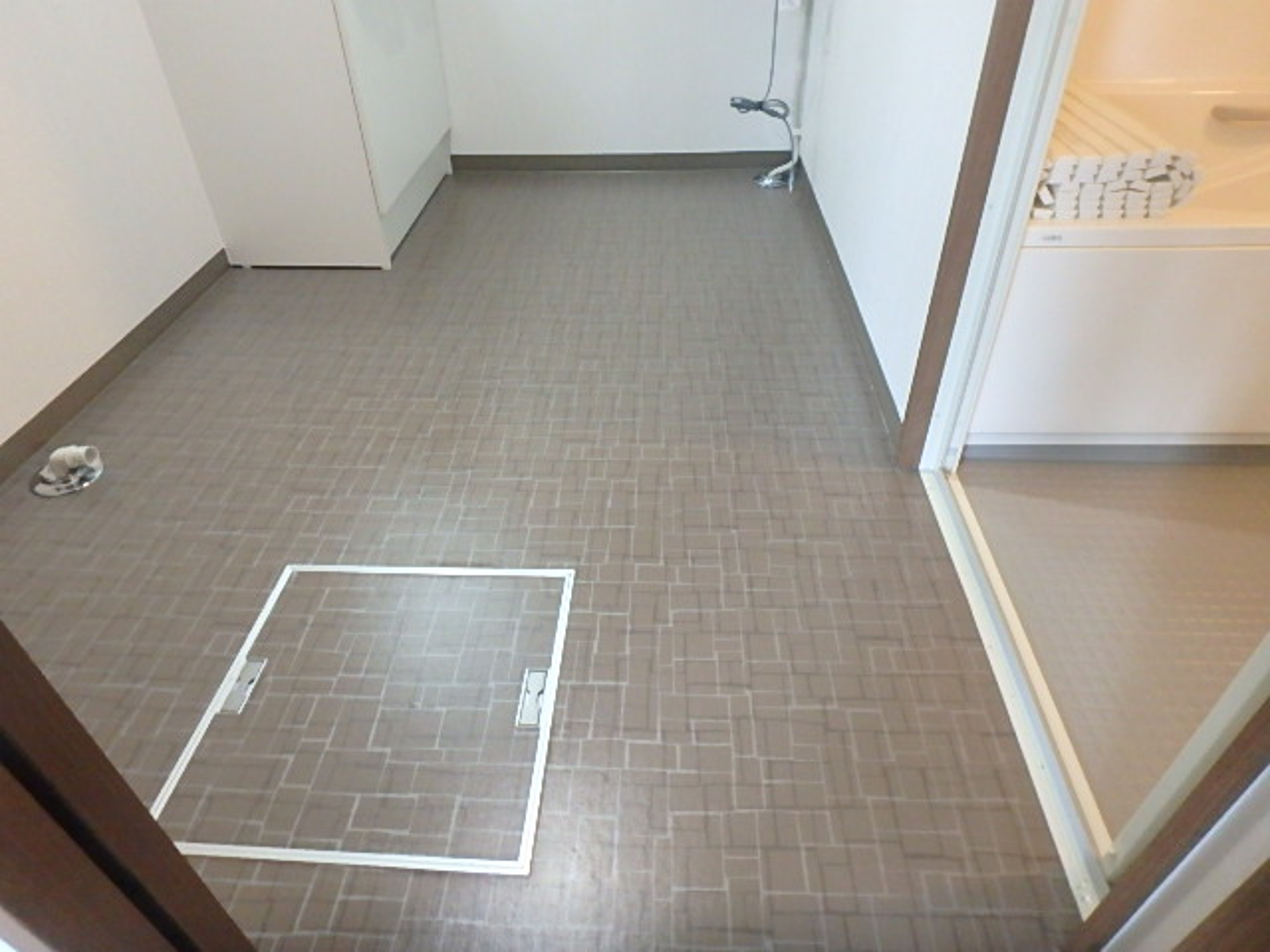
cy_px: 476
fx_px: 770
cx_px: 635
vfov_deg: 63.4
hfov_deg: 79.0
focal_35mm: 21
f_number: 3.5
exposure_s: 1/30
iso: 800
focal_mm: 3.7
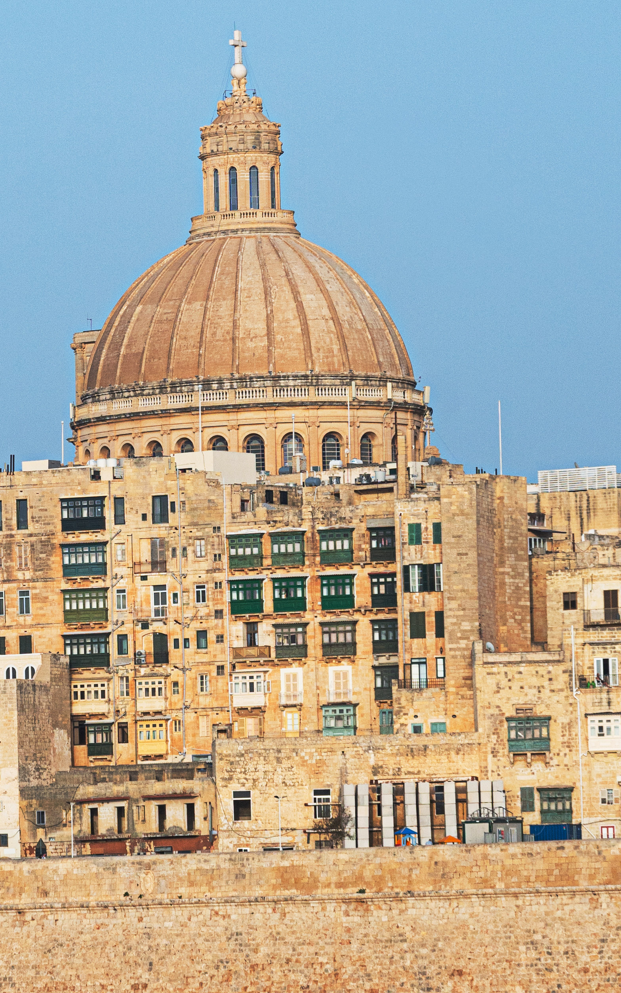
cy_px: 365
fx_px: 6931
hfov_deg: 5.1
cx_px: 57
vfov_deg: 8.2
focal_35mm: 256
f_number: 7.1
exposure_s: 1/640
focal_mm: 70
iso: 250
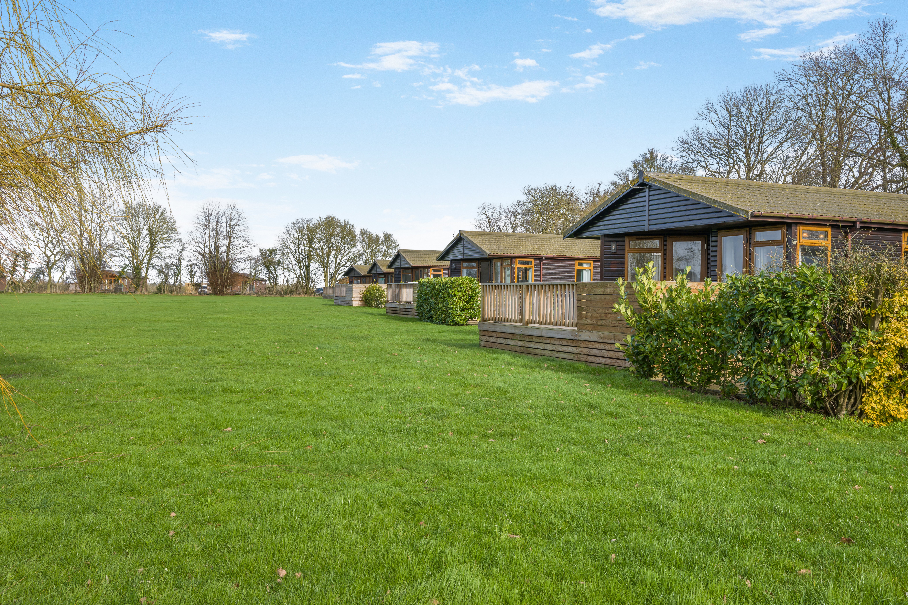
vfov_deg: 43.6
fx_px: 757
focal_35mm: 30
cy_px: 302
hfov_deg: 61.9
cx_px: 454
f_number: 11
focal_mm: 30
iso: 100
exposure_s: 1/125
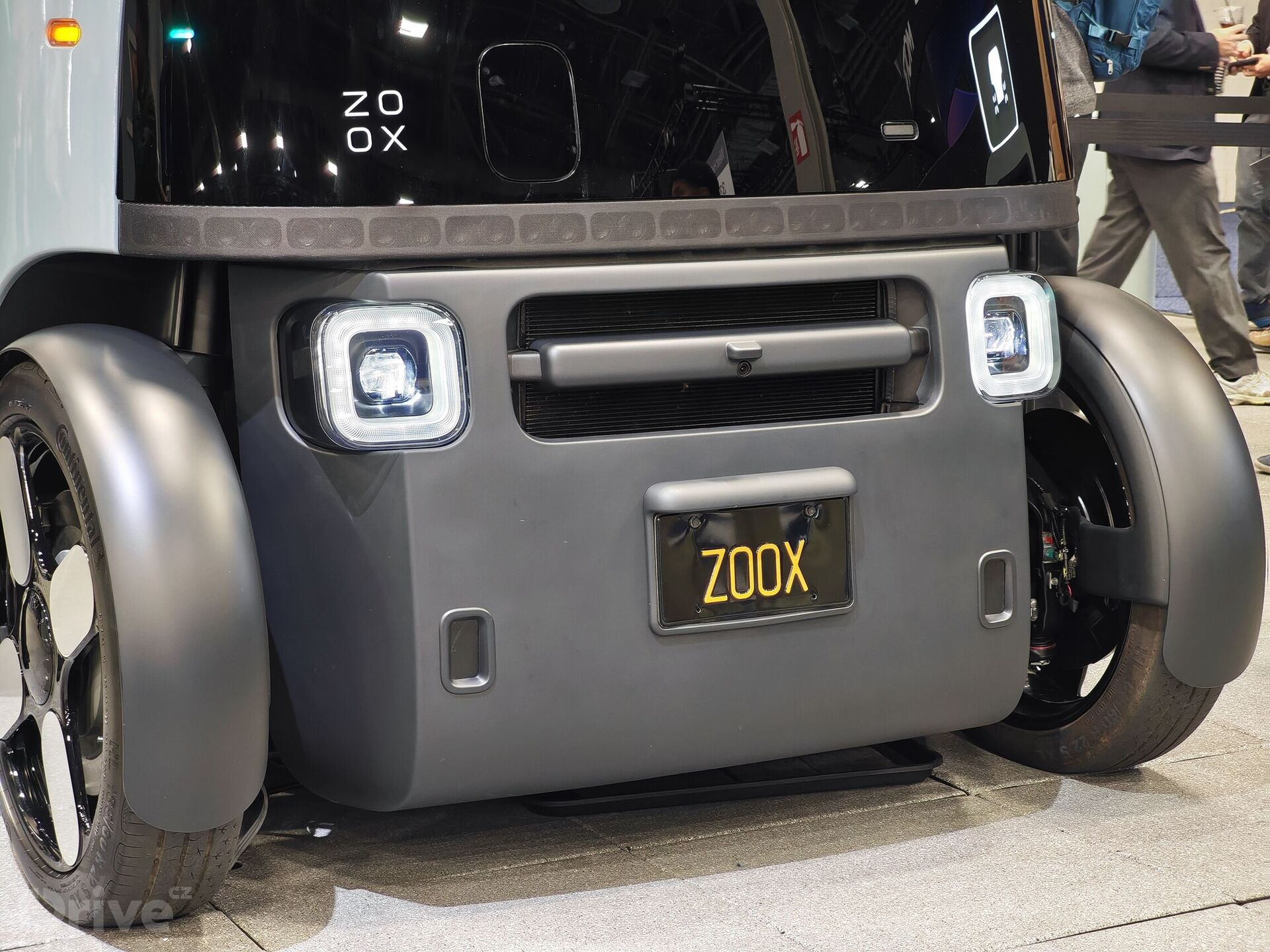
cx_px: 635
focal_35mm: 75
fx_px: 2752
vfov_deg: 19.6
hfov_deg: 26.0
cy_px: 476
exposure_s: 1/100
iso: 250
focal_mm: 12.28
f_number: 1.8
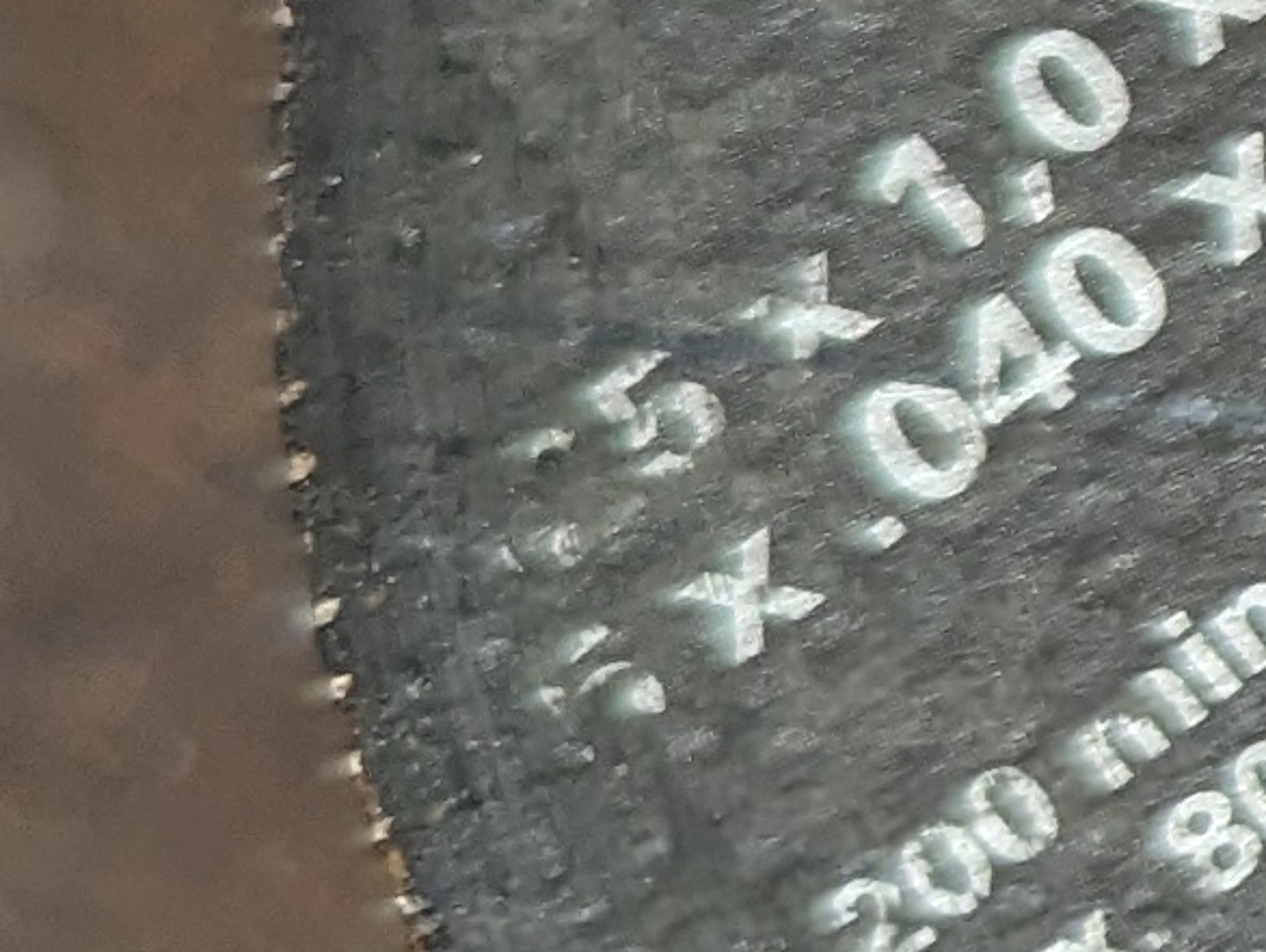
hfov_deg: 9.8
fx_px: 6115
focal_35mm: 167
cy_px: -266
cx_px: 3405
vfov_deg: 8.8
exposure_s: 1/33.3
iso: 261
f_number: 1.85
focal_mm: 6.81
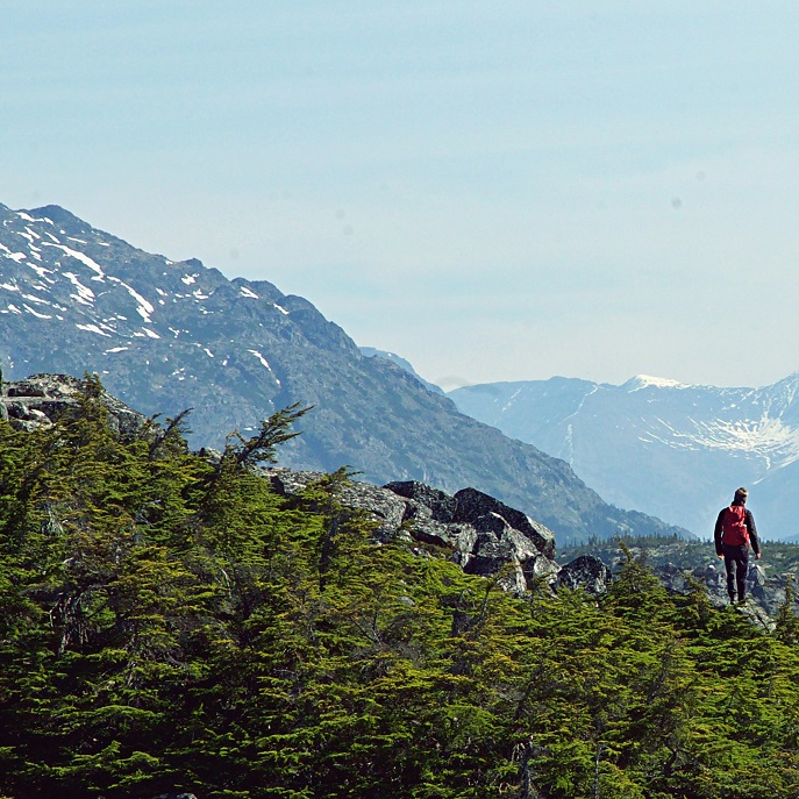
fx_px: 7025
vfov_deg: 6.5
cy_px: 433
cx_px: 778
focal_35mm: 269
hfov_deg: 6.5
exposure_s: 1/320
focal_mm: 105
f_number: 22
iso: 640
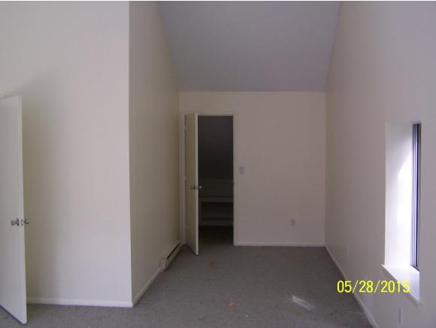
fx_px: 479
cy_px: 164
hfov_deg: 48.9
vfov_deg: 37.8
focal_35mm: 38
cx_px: 218
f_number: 2.8
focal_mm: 6.3
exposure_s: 1/30
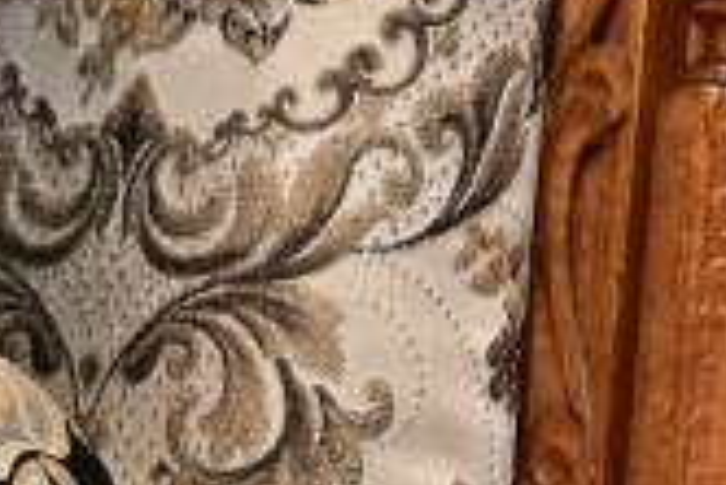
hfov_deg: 1.1
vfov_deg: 0.7
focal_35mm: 1848
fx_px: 37300
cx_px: -805
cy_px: -44
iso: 160
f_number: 2.8
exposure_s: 1/250
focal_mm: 200
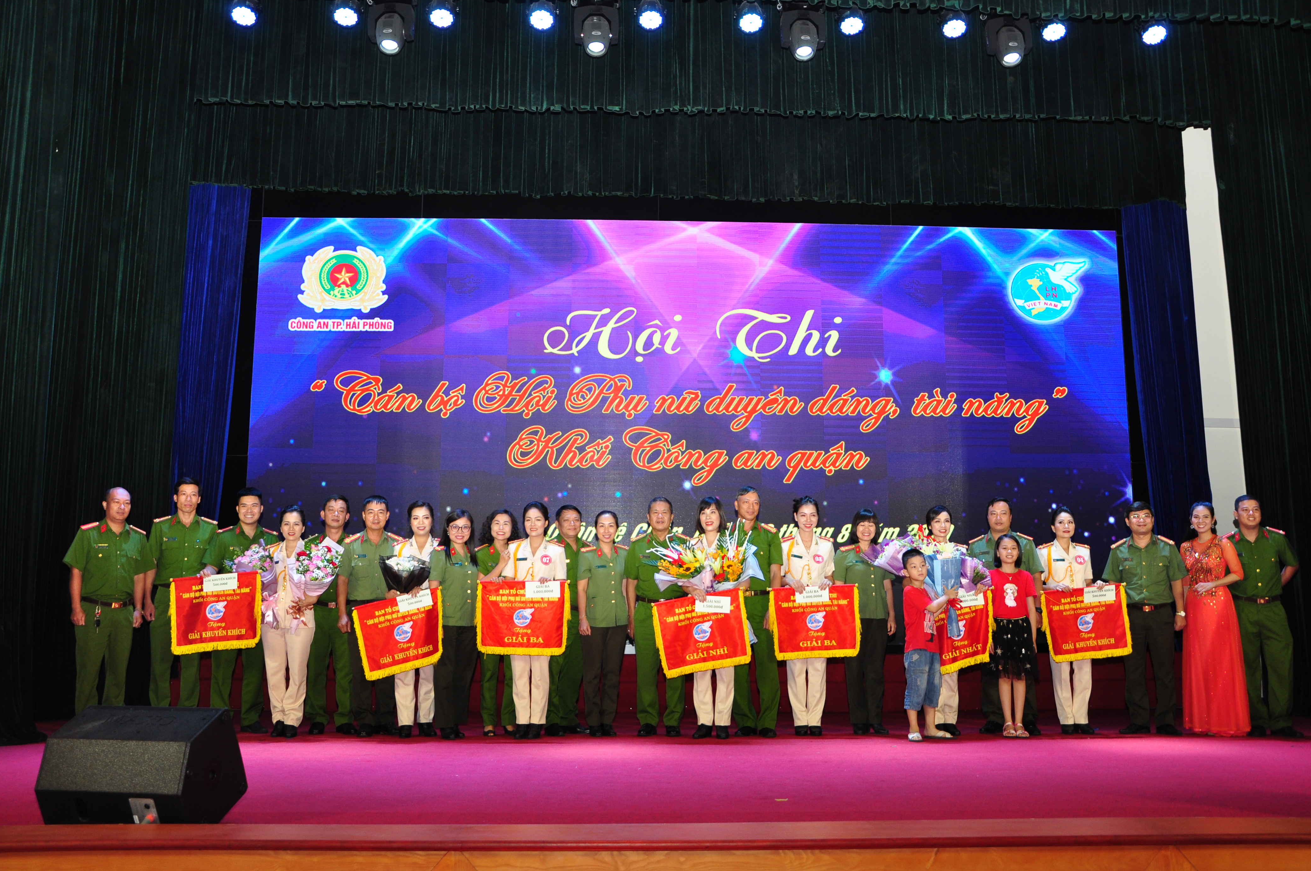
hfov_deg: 58.0
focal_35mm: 33
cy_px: 442
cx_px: 674
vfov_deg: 40.4
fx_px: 1183
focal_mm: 21
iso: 400
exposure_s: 1/125
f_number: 3.8
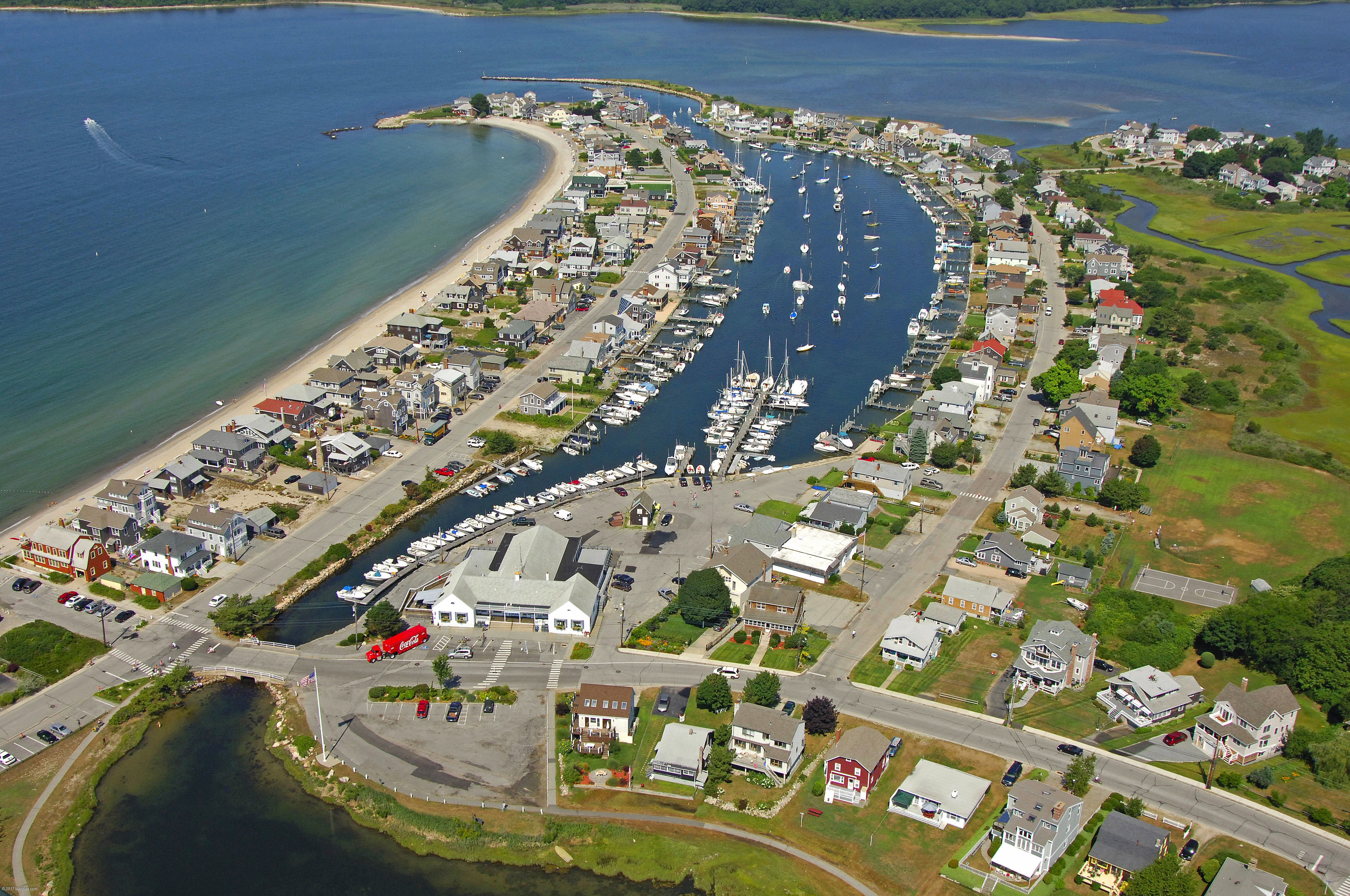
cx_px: 675
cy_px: 448
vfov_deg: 36.8
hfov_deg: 53.2
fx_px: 1348
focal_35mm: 36
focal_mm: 24
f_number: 9
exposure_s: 1/1000
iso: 400
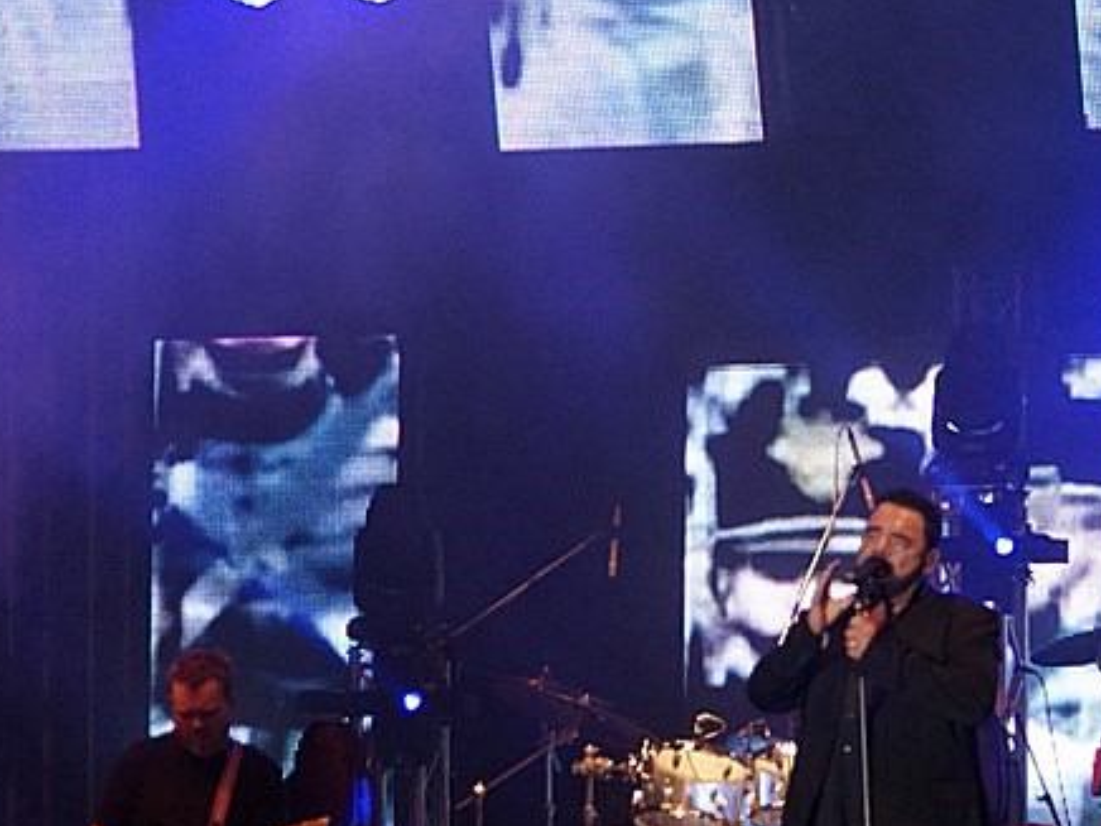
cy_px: 649
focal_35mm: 254
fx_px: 8083
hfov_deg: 7.8
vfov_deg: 5.8
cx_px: 1134
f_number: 4.5
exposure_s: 1/125
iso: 1000
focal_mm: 75
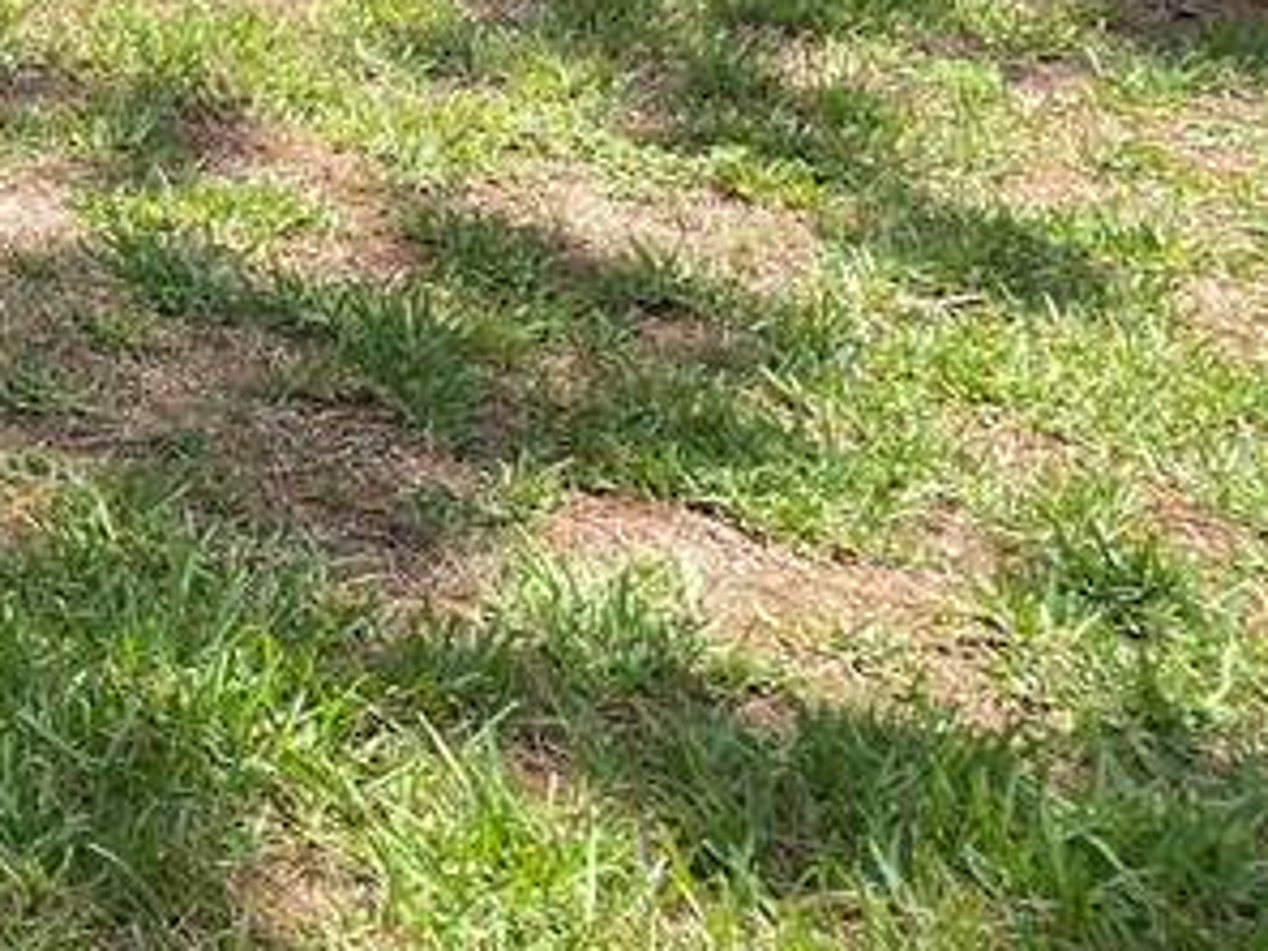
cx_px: -664
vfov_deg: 15.2
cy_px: -458
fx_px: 3297
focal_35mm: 90
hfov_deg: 19.0
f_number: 1.6
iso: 32
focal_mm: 4.2
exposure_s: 1/1618
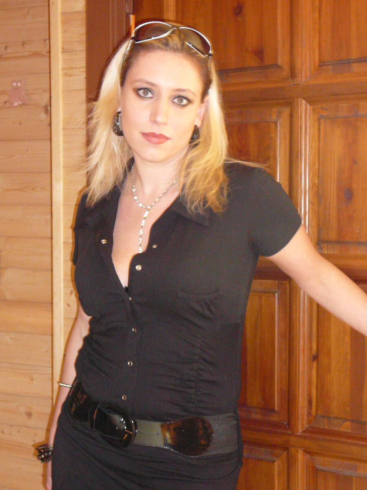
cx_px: 184
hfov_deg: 20.7
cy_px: 245
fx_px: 1004
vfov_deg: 27.4
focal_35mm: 71
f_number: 3.7
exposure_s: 1/30
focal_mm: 10.5
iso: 400
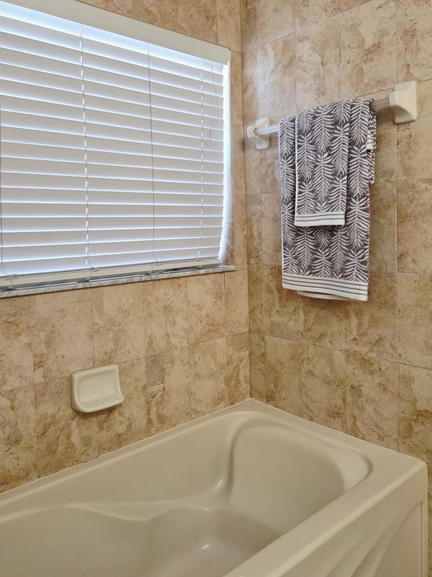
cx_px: 226
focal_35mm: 28
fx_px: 466
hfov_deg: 49.7
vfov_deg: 63.3
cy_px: 254
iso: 320
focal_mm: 5.4
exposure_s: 1/120
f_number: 1.8
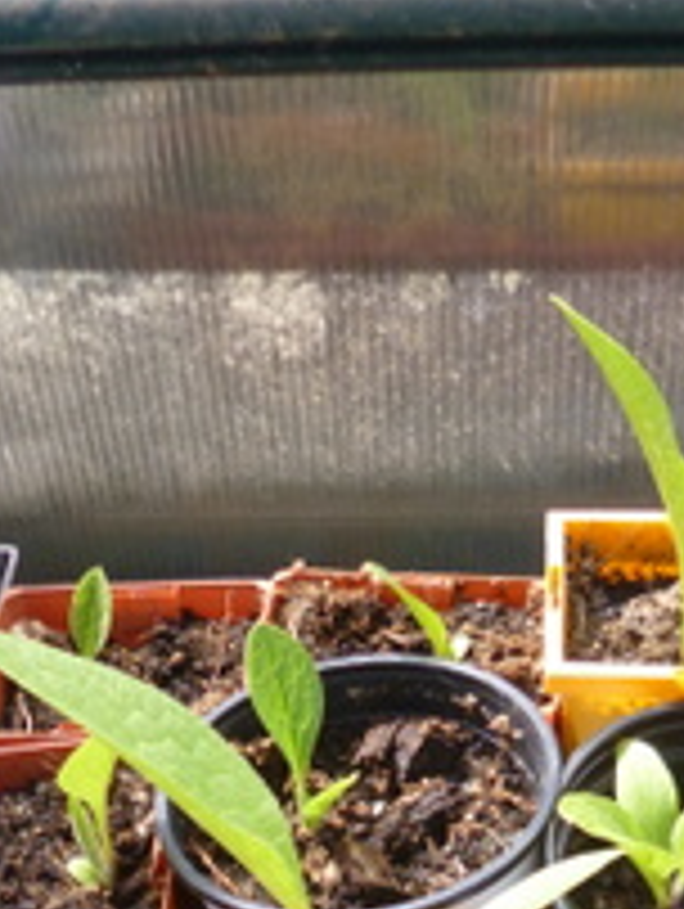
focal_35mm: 57
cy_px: 1053
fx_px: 1499
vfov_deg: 29.6
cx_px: 392
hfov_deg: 25.7
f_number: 2.5
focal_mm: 4.3
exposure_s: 1/250
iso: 100
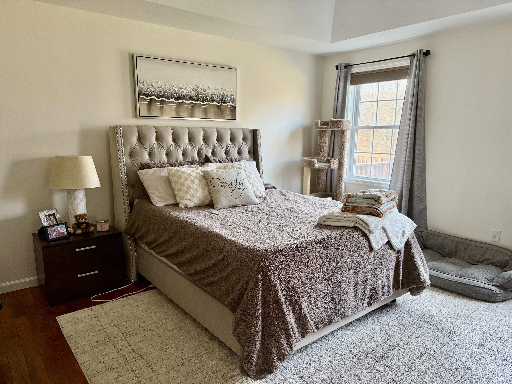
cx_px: 256
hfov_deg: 71.6
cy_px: 192
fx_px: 355
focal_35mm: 24
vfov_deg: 56.8
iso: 250
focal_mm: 6.76
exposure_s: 1/60
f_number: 1.78
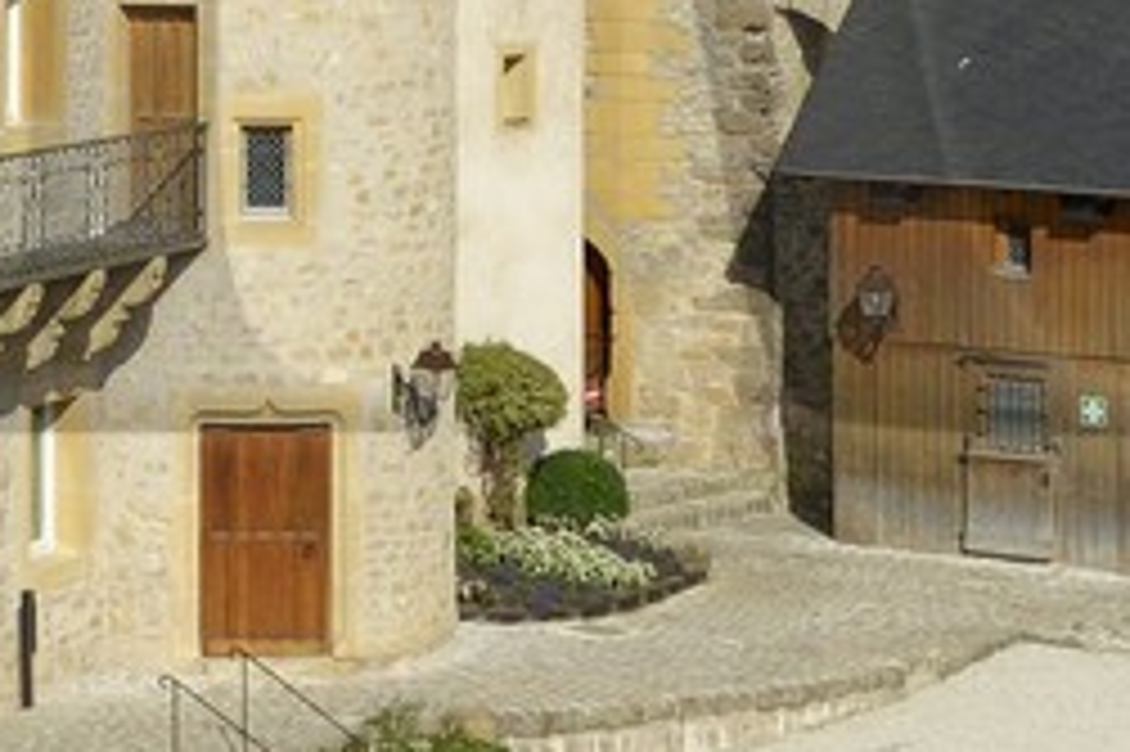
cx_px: -86
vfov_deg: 8.8
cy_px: -297
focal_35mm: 153
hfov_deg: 13.2
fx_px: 4799
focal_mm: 24
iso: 200
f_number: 14
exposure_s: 1/250
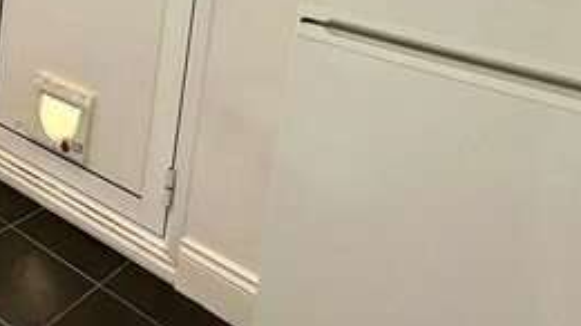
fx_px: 631
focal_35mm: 41
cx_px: -65
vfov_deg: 24.5
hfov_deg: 39.8
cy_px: -119
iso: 40
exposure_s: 1/155
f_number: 2.2
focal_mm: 2.22
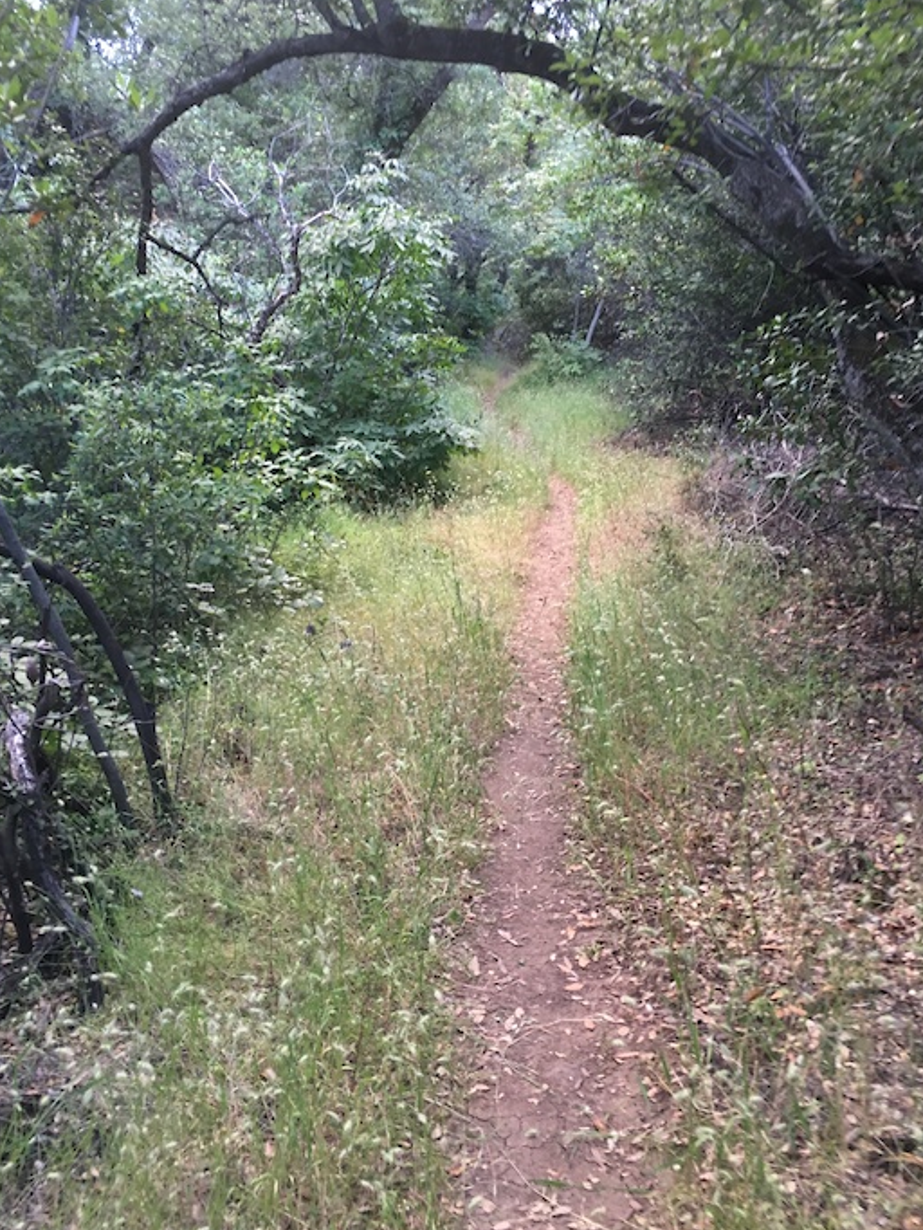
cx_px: 438
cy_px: 557
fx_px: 1208
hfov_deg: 41.8
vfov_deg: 53.9
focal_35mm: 34
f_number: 2.2
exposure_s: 1/30
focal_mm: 4.15
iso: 80
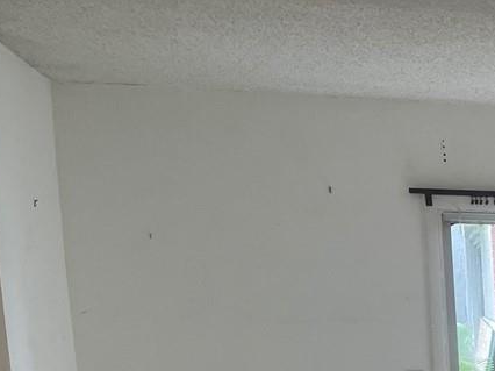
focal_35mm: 94
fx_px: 1343
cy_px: 622
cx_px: 856
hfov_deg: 17.5
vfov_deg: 14.2
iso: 50
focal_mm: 5.1
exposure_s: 1/120
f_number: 1.6
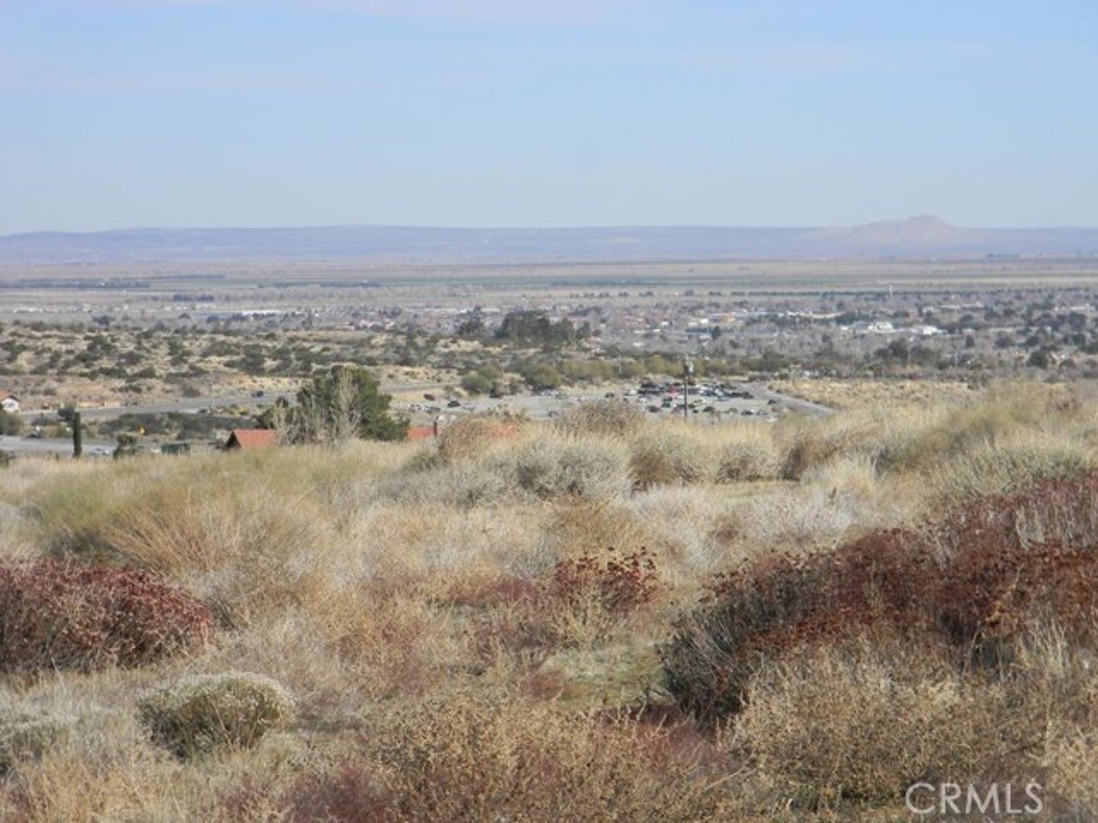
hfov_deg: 13.3
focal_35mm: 148
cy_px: 412
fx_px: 4694
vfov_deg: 10.0
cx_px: 549
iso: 80
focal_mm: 26.8
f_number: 5
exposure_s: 1/636
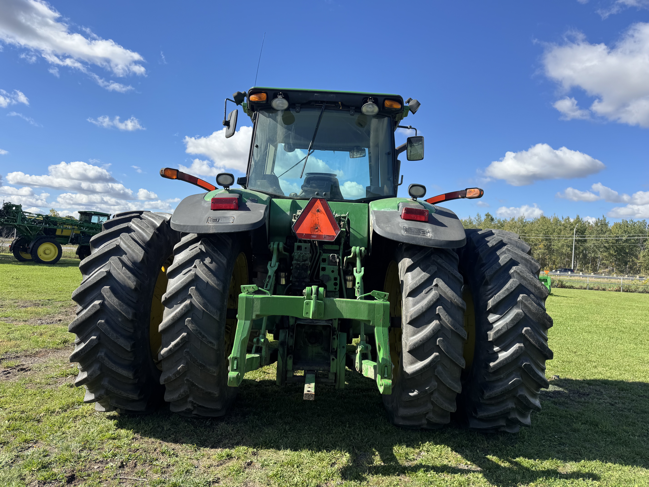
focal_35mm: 24
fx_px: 450
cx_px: 324
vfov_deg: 56.8
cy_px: 244
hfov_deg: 71.6
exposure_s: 1/3096
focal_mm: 6.76
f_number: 1.78
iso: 80
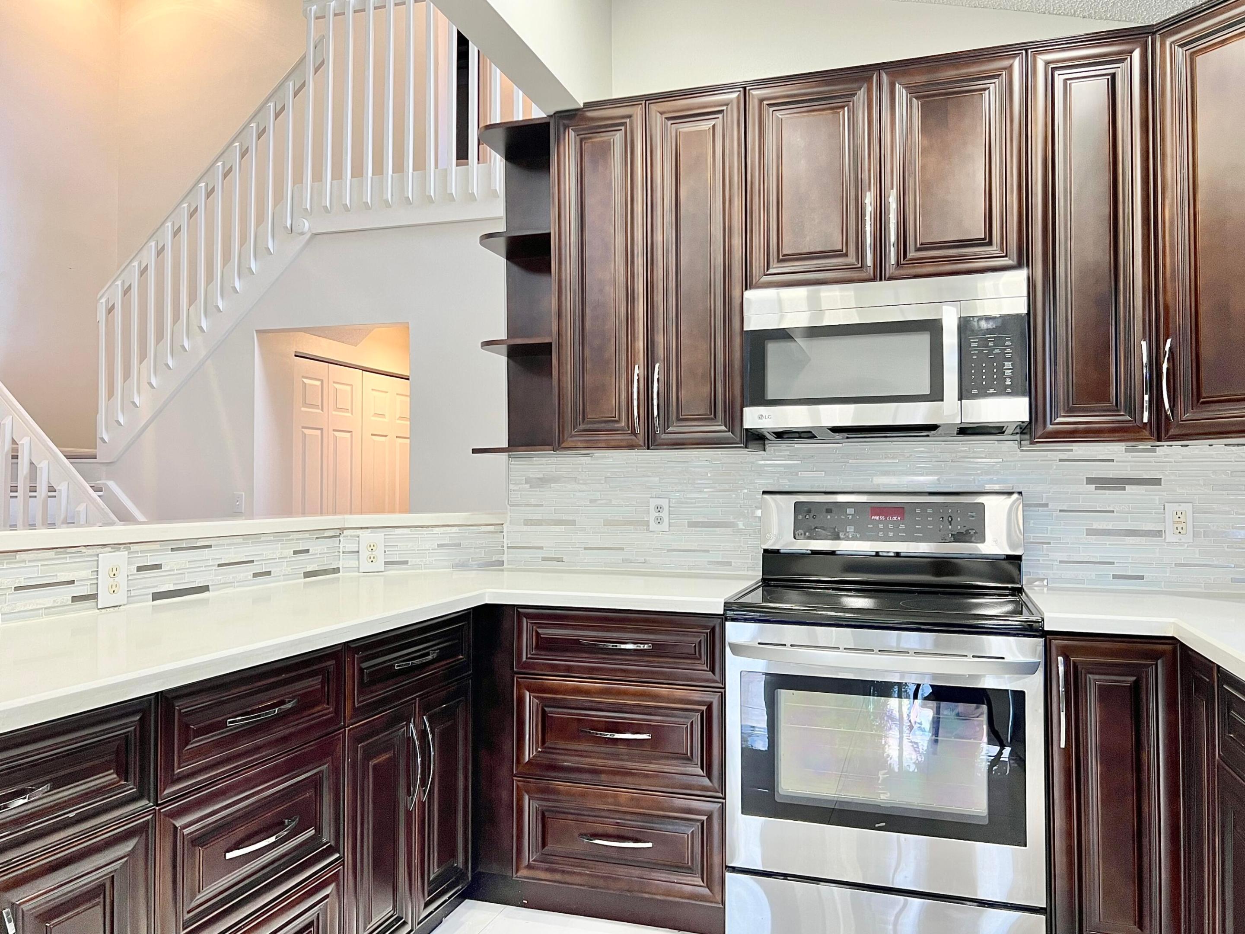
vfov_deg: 53.1
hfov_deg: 67.3
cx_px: 622
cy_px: 467
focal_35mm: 26
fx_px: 935
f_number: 1.5
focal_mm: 5.7
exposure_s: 1/60
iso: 125
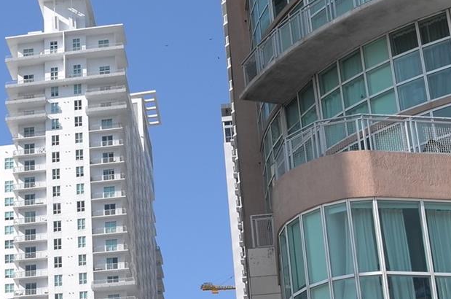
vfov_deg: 14.4
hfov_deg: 21.6
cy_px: 286
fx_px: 1163
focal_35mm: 93
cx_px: 63
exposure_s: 1/2000
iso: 400
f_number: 6.3
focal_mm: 24
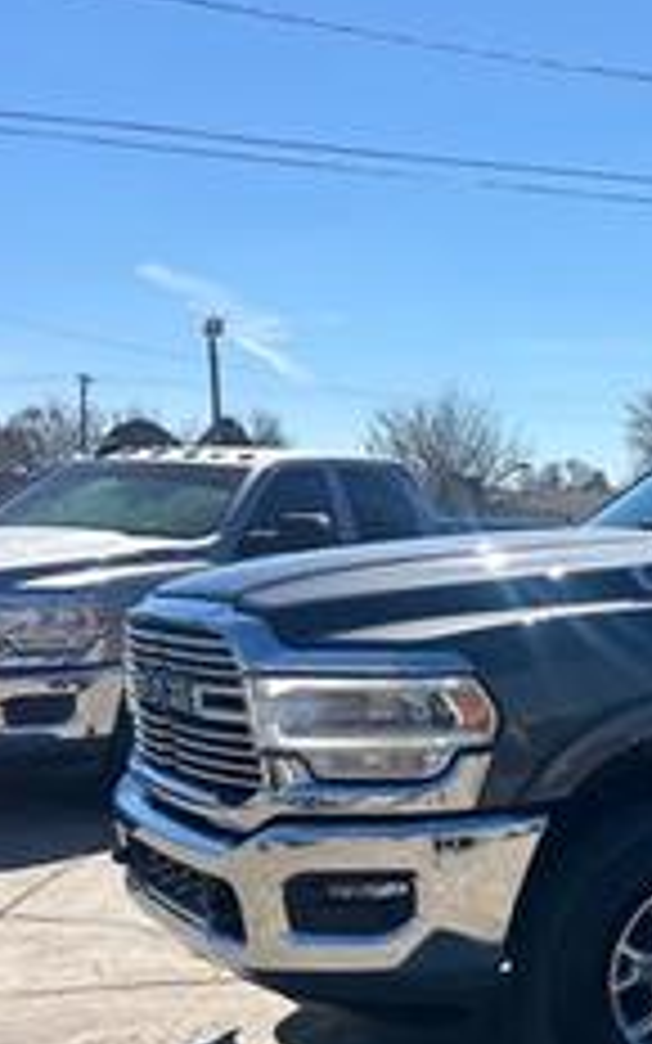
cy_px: 684
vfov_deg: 33.7
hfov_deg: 19.2
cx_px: 944
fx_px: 1706
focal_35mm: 60
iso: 50
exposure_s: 1/5076
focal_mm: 5.7
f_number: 1.5
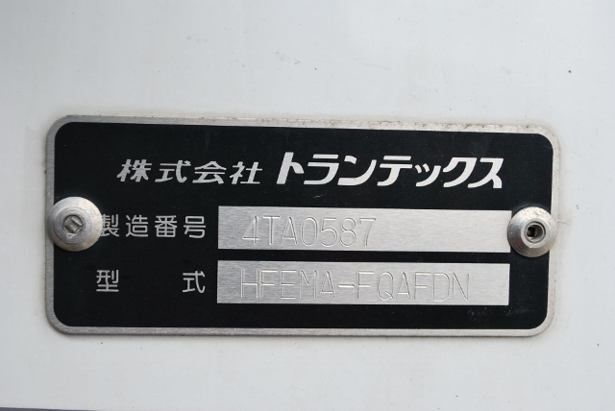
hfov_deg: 41.1
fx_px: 821
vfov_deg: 28.1
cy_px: 206
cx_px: 308
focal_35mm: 48
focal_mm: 32
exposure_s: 1/125
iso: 125
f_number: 5.6
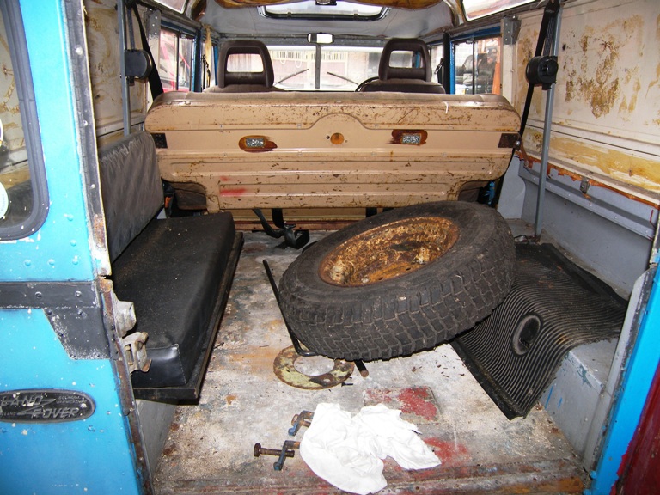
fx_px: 458
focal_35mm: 24
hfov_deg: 71.6
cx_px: 330
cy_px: 248
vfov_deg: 56.8
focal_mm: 5
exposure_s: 1/30
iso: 100
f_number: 2.8
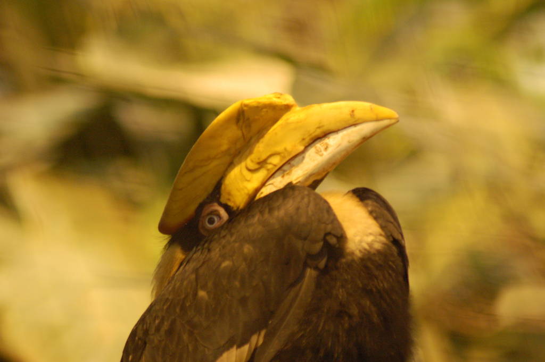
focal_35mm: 450
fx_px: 6807
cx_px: 272
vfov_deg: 3.1
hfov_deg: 4.6
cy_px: 181
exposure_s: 1/5
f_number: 5.6
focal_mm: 300
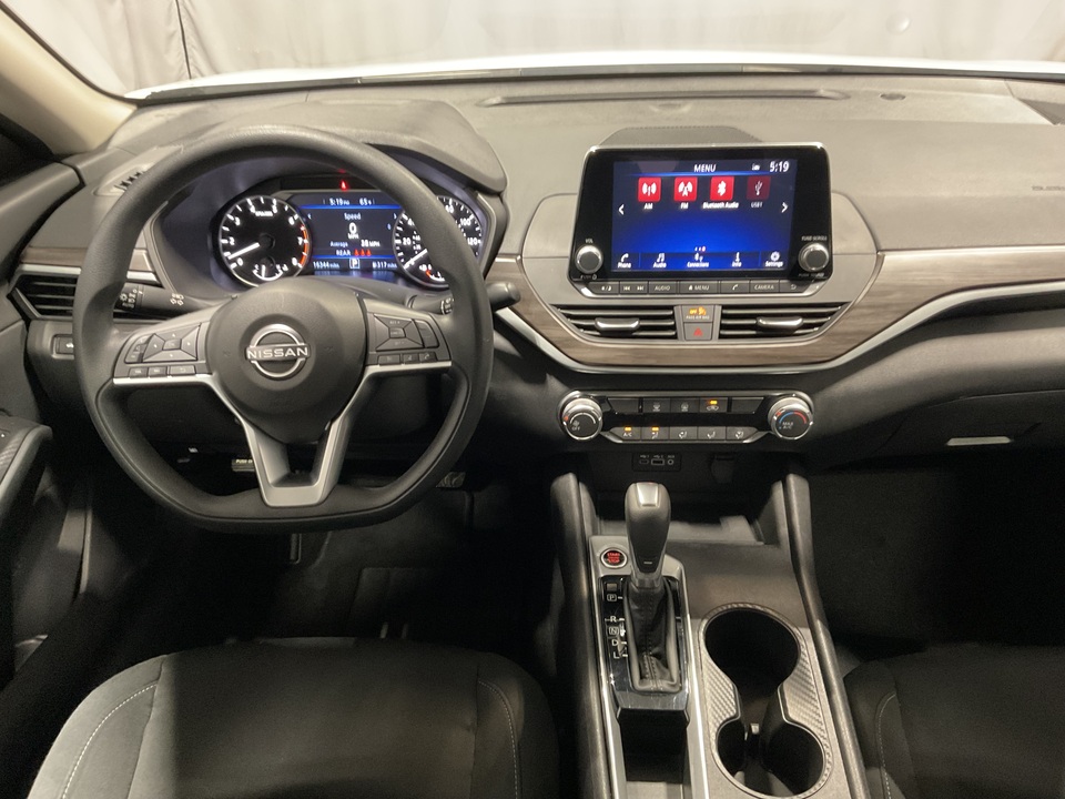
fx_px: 892
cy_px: 400
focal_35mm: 29
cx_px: 532
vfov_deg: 48.2
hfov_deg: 61.7
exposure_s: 1/25
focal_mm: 3
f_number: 1.8
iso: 250
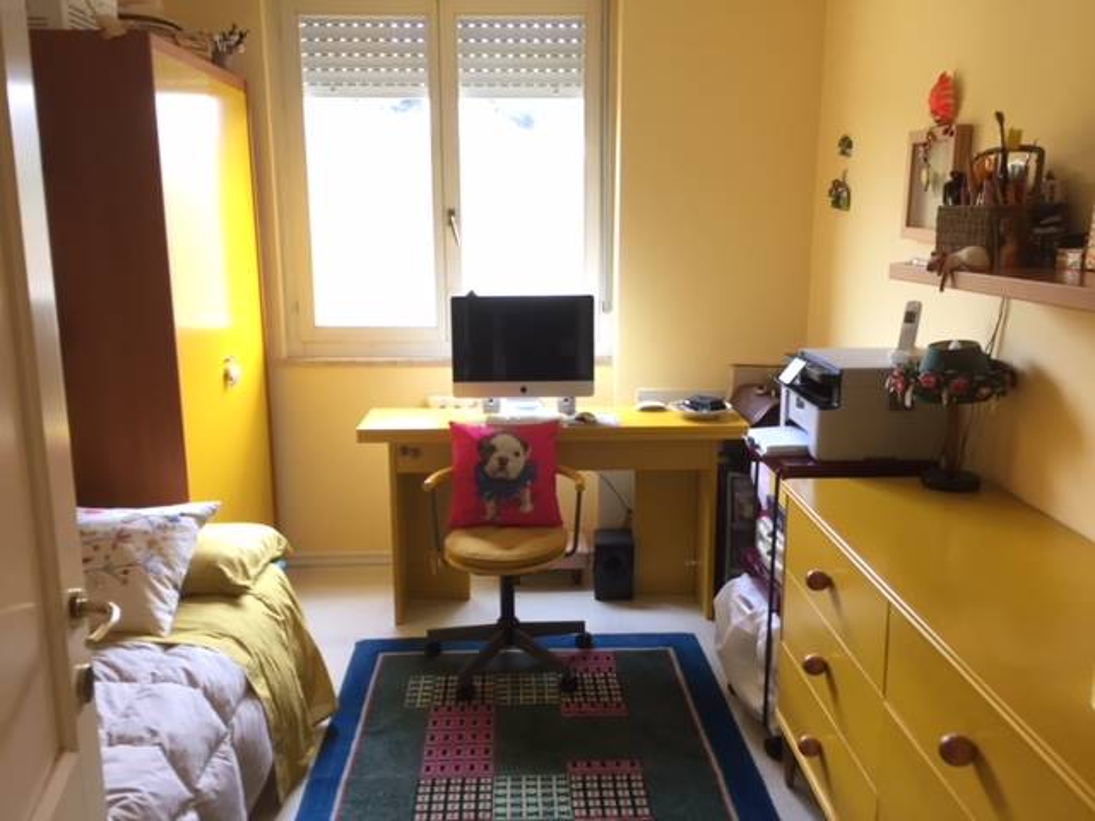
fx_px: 917
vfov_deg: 48.2
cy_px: 410
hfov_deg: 61.7
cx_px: 548
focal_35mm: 29
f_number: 2.2
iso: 100
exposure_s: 1/33
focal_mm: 4.15
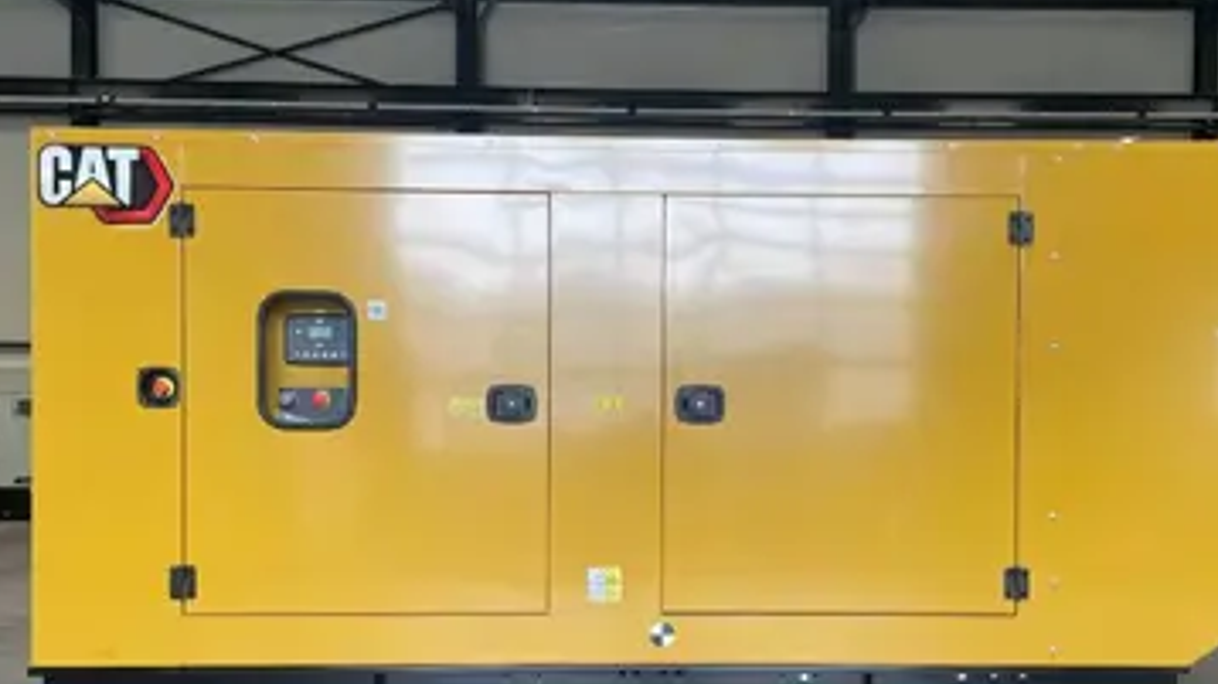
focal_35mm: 38
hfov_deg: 52.6
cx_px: 694
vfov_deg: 30.9
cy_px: 456
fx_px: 1227
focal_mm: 4.2
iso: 125
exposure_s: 1/100
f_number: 1.6
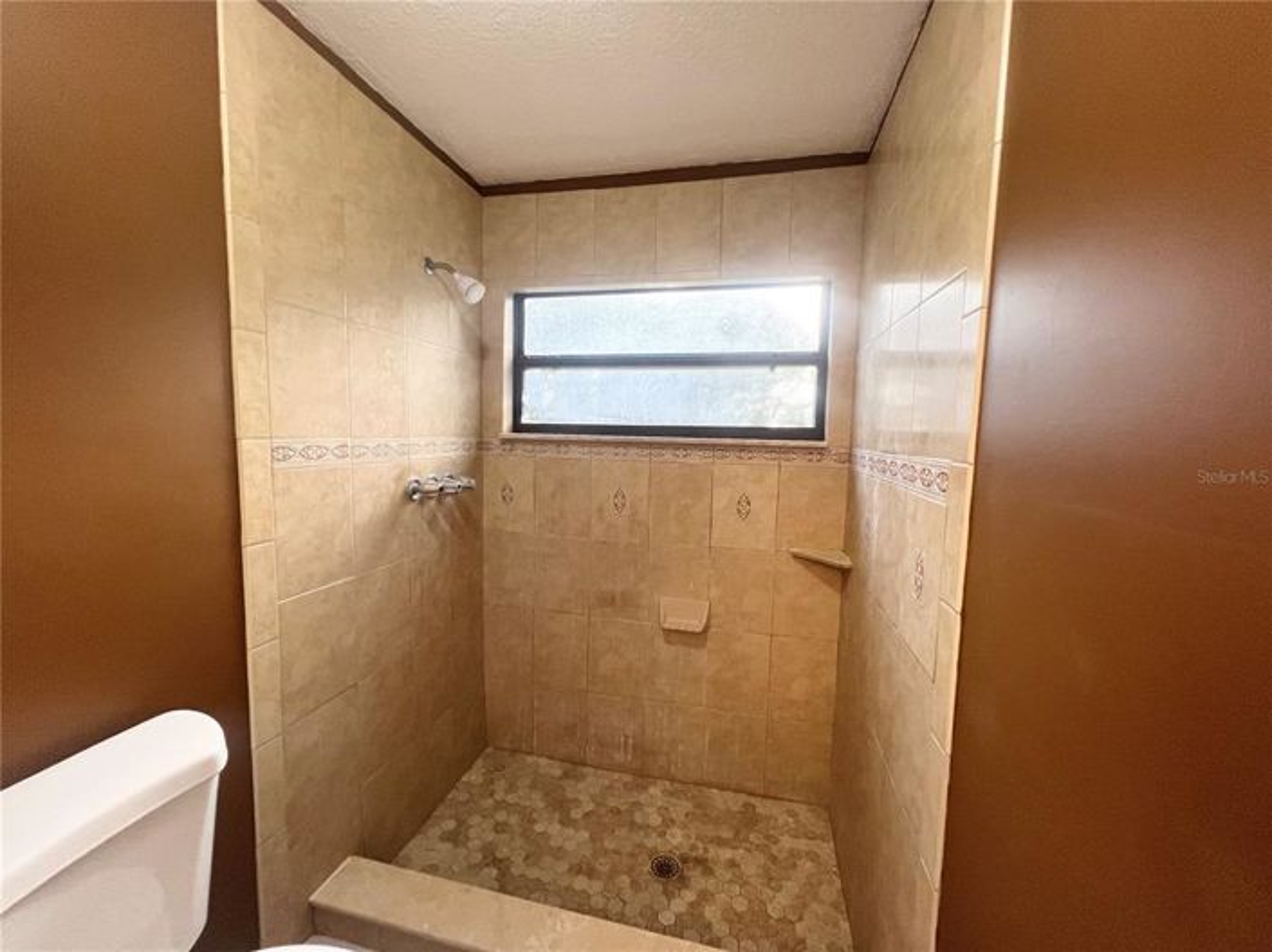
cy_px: 476
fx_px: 477
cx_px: 636
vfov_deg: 89.9
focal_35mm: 13
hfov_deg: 106.2
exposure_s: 1/120
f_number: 1.8
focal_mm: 1.57
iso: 125
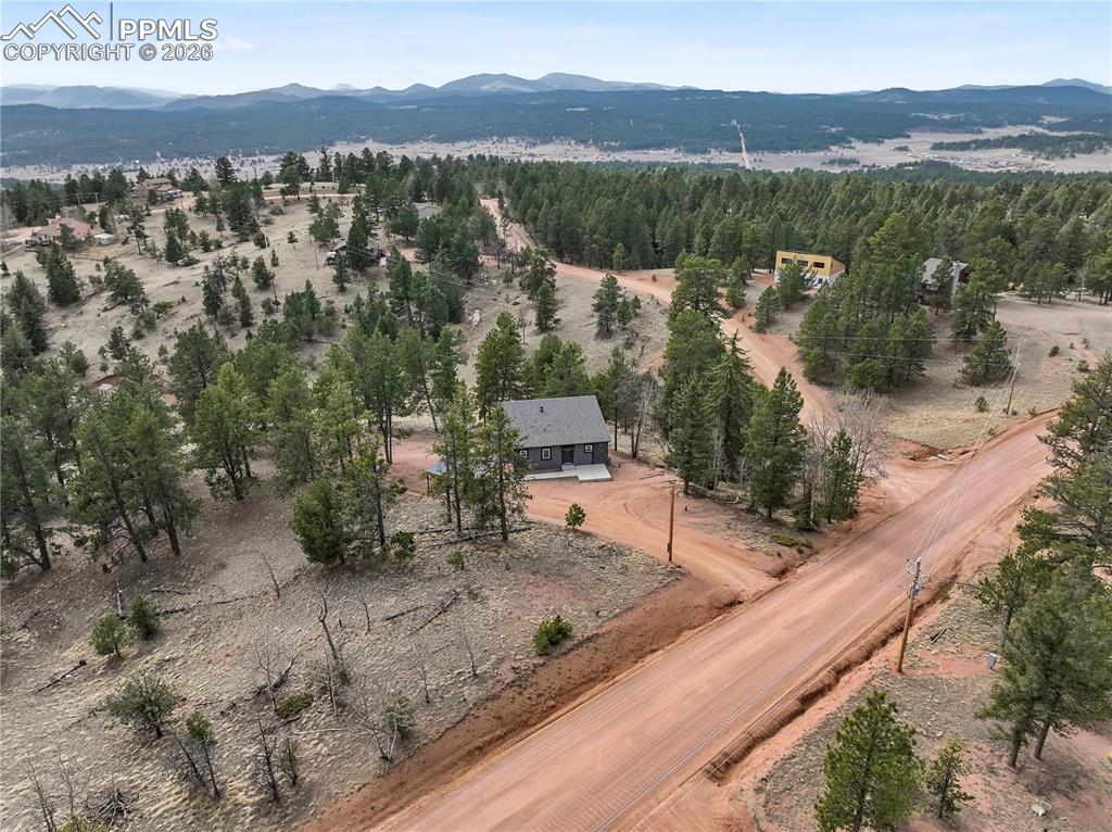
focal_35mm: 24
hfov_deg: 71.6
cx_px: 556
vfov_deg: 56.7
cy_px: 416
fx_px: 770
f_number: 2.8
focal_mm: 12.29
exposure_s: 1/3200
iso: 220
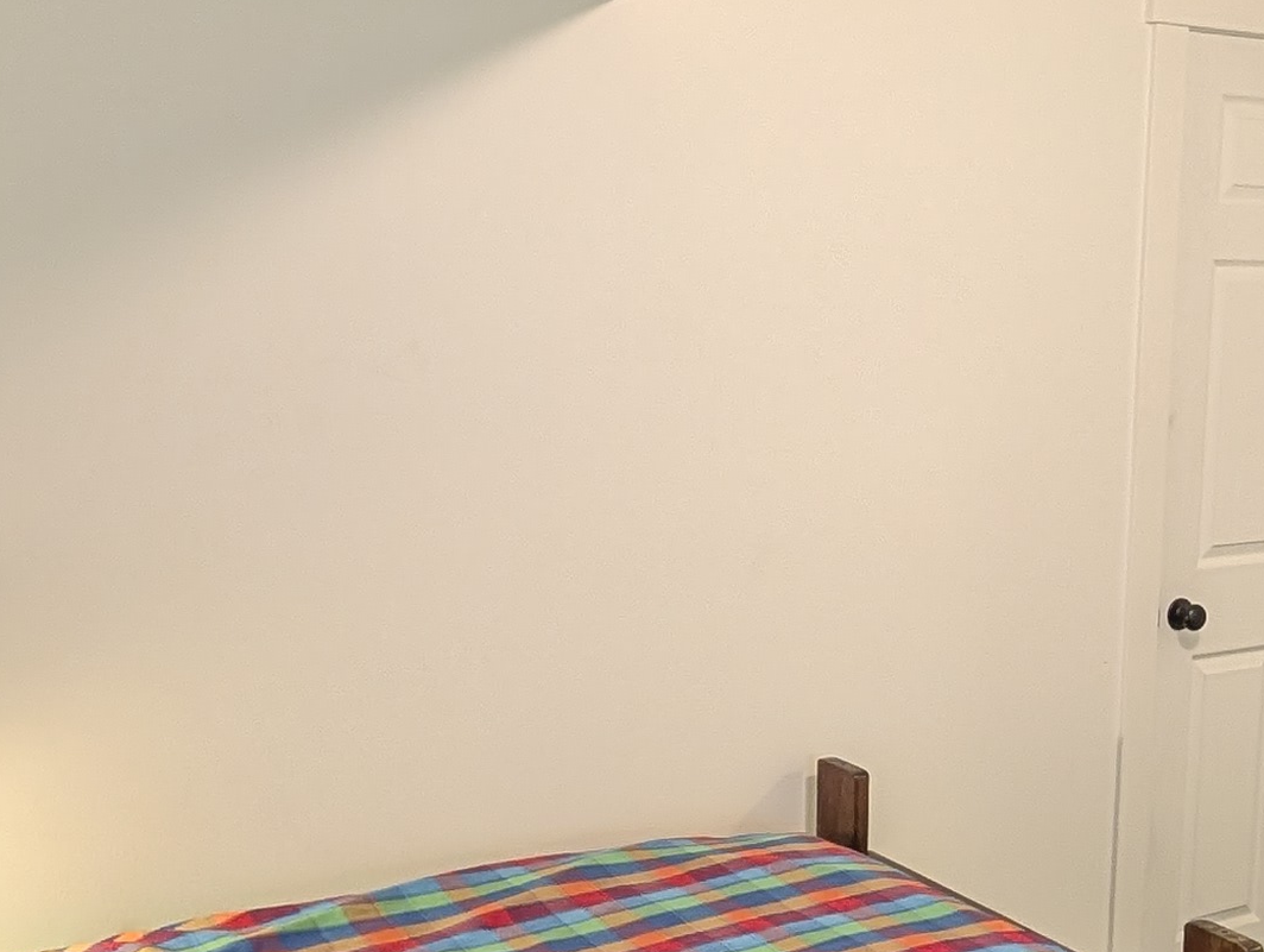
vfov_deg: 31.5
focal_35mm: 46
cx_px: 852
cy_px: 566
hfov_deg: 40.6
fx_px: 1682
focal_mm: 2.23
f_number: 1.95
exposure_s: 1/24
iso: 147
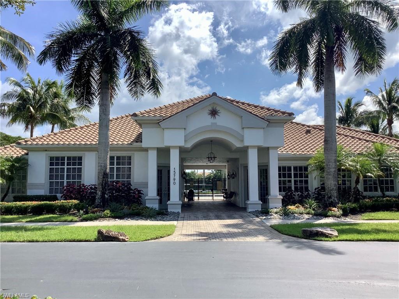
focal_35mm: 31
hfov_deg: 58.4
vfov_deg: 45.4
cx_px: 200
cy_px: 150
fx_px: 357
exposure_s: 1/1597
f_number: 2.4
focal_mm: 3.3
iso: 25
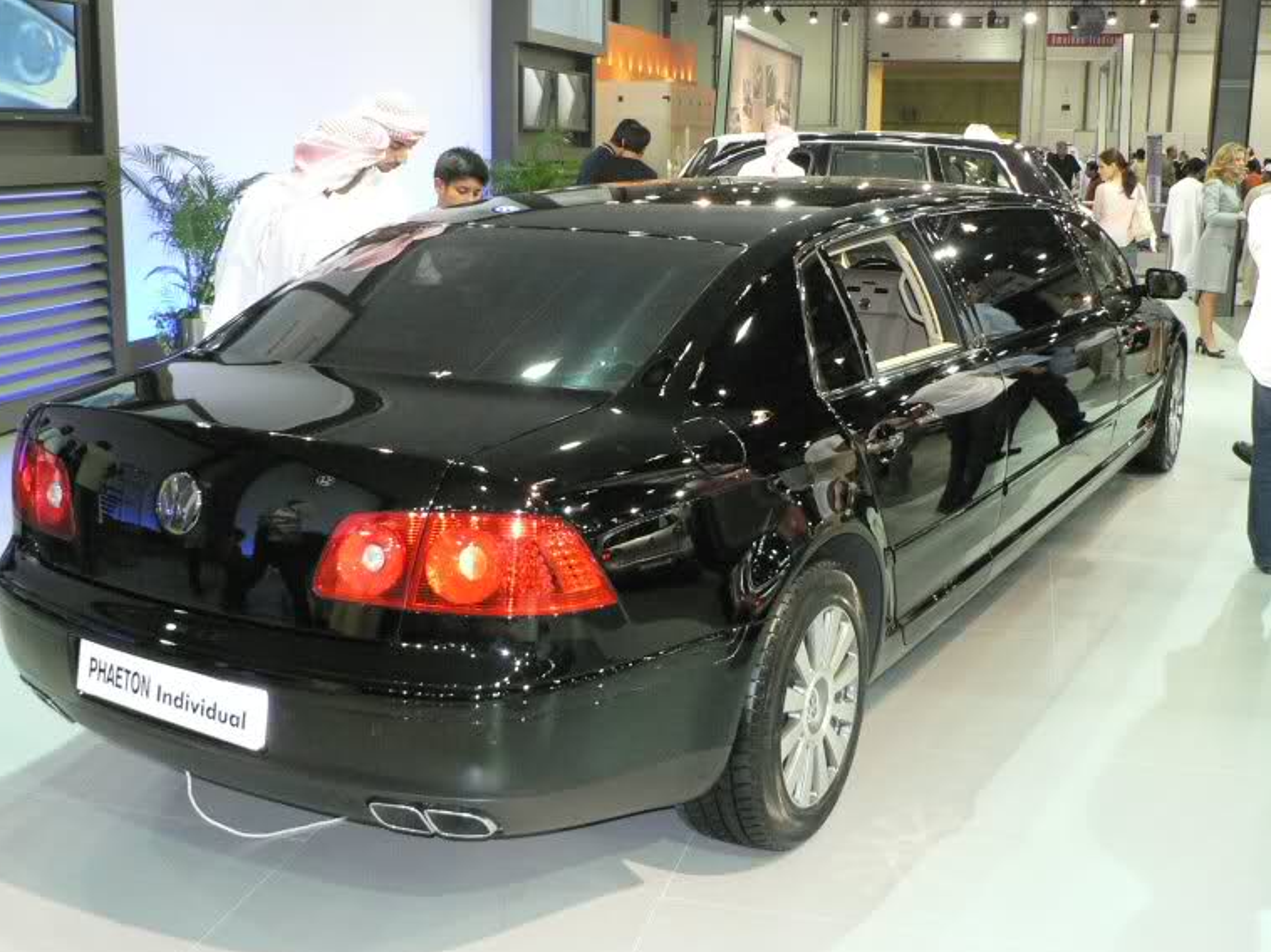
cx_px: 644
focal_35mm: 38
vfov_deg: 37.7
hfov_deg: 49.0
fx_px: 1395
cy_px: 474
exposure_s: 1/60
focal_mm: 6
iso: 400
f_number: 2.8
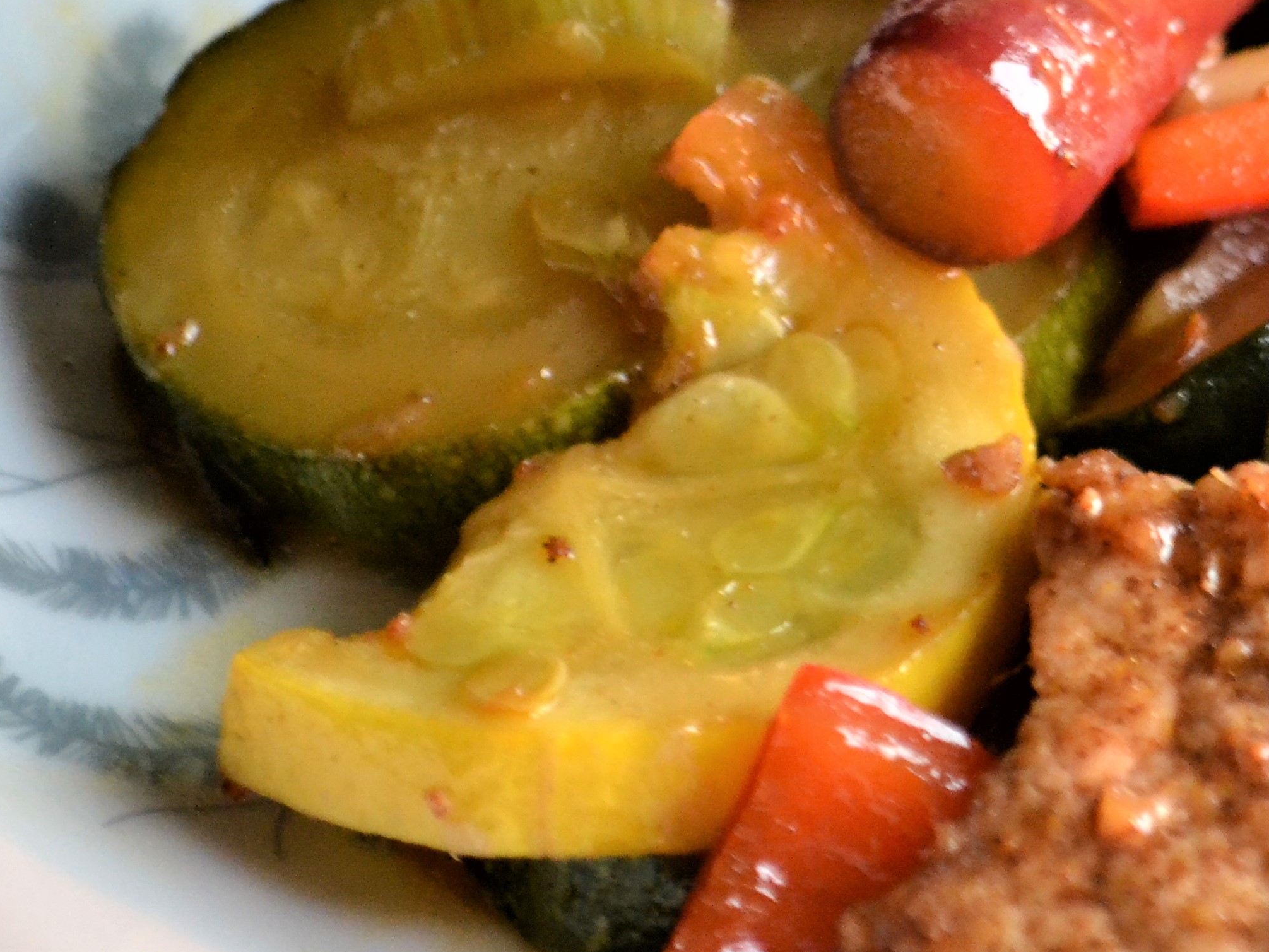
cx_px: 1410
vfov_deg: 3.1
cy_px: 361
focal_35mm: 479
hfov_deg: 4.1
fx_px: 17567
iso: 3200
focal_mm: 145
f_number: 5
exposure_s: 1/40
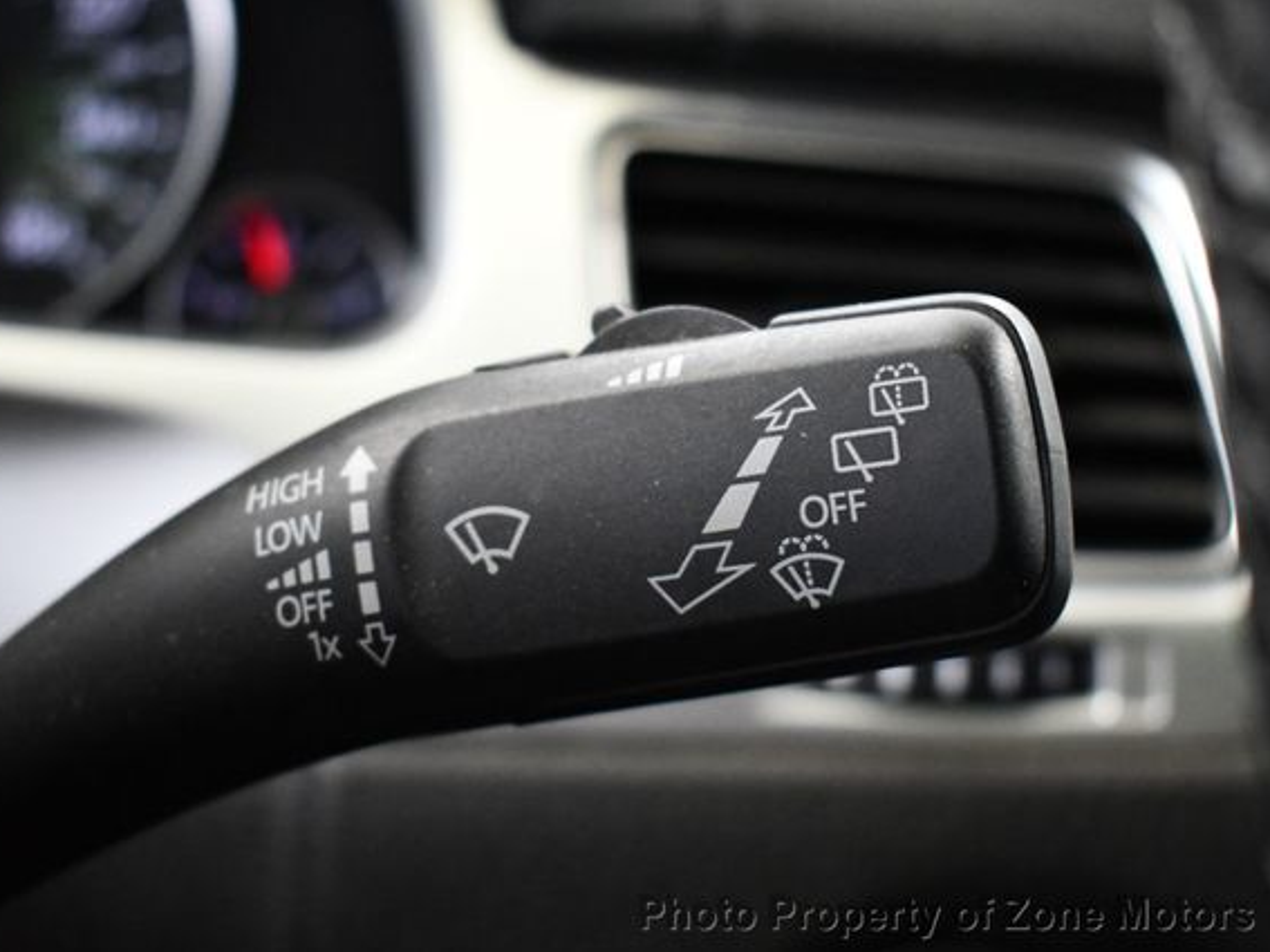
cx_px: 611
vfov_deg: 23.3
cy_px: 477
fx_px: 2311
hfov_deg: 30.7
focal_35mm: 63
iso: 3200
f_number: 4.2
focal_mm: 29
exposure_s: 1/80
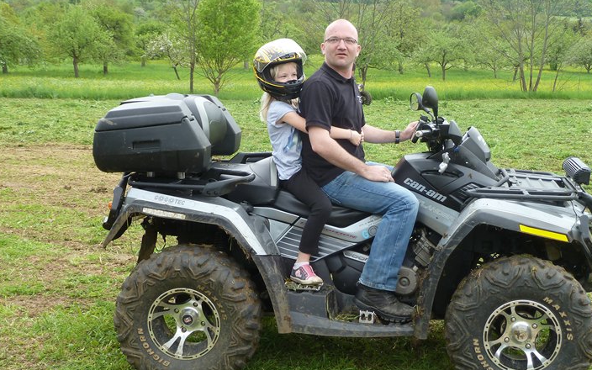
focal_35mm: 53
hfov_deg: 38.1
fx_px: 855
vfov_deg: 24.4
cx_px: 329
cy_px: 195
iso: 80
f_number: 3.7
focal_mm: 7.3
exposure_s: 1/80
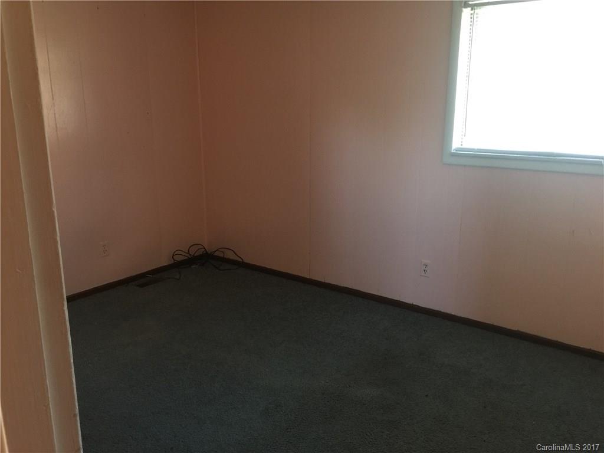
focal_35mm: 29
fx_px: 506
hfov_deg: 61.7
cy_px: 226
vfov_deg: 48.2
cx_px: 302
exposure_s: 1/15
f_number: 2.2
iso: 80
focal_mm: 4.15
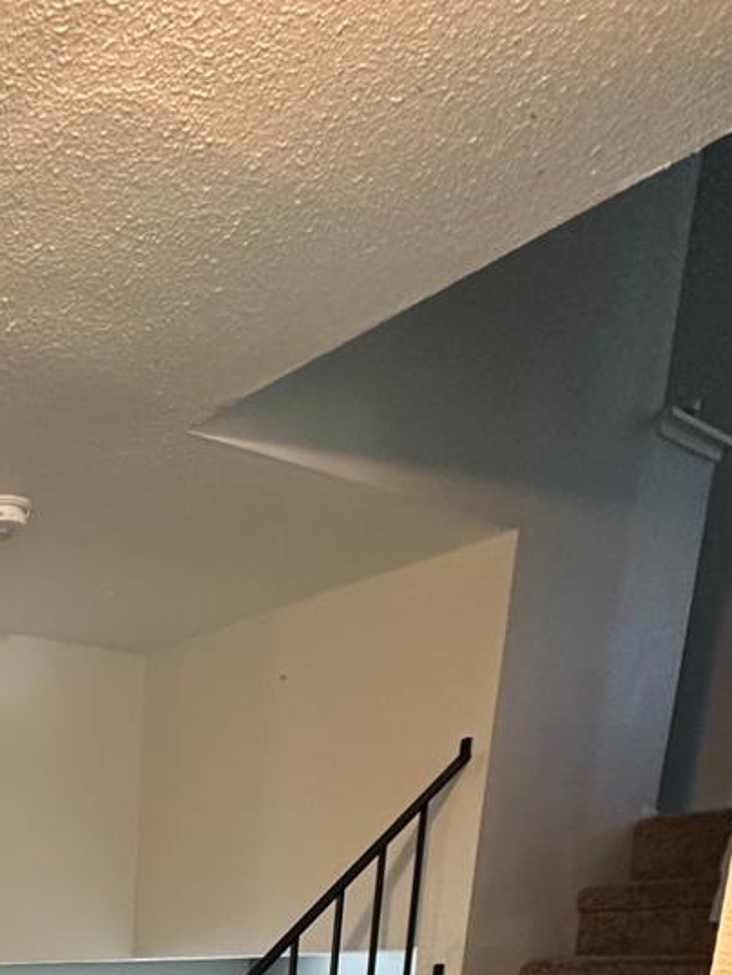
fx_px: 1099
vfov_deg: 34.4
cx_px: -171
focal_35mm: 39
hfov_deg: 30.6
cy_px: 1258
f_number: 2.2
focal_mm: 2.22
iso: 200
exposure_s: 1/60
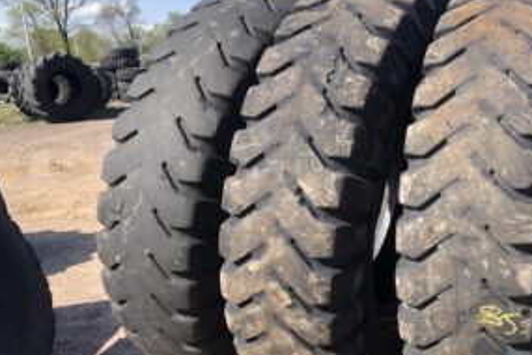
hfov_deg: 43.7
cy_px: 221
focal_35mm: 44
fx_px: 650
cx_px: 364
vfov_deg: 30.4
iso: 20
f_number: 1.8
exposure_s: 1/685
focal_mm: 3.99
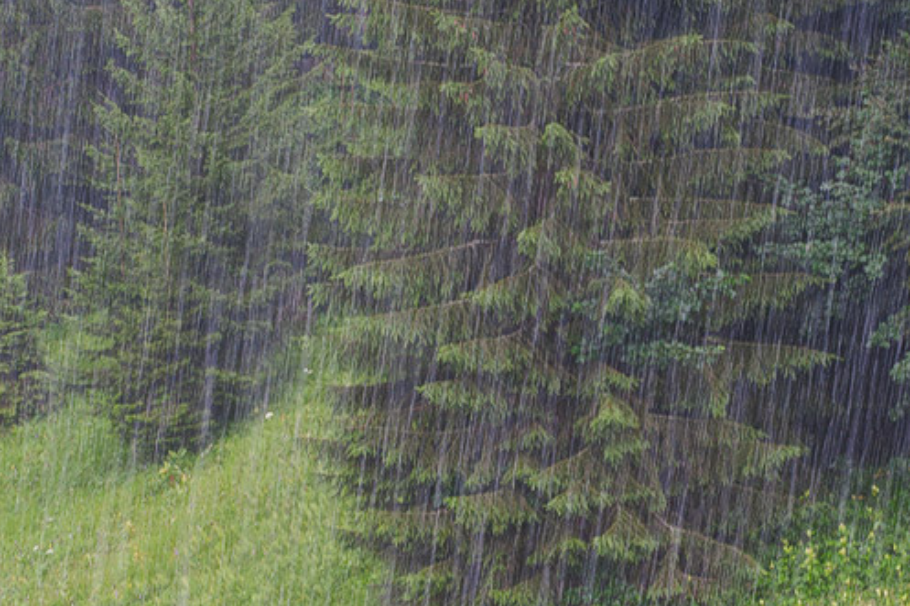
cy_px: 358
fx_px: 7808
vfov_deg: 4.4
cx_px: 659
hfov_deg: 6.7
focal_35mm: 309
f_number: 9
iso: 800
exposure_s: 1/25
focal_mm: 150
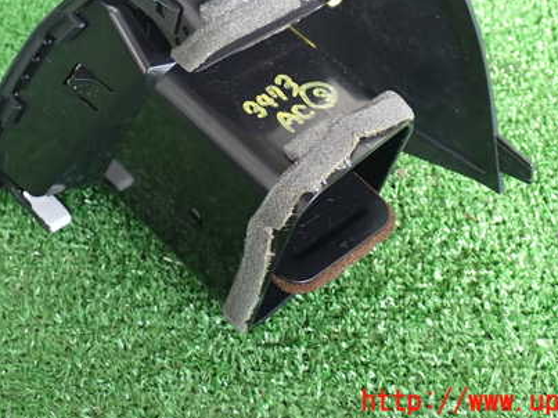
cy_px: 108
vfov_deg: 20.8
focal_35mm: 70
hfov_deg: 27.8
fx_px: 1128
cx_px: 259
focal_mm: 8.4
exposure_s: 1/50
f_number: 3.1
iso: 250
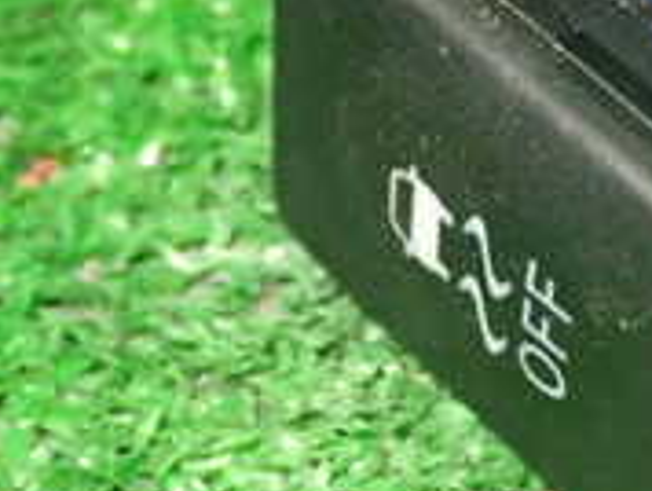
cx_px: 861
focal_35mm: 138
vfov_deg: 10.8
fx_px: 2603
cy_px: 139
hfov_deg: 13.7
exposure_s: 1/30
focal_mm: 7.31
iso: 800
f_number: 2.8
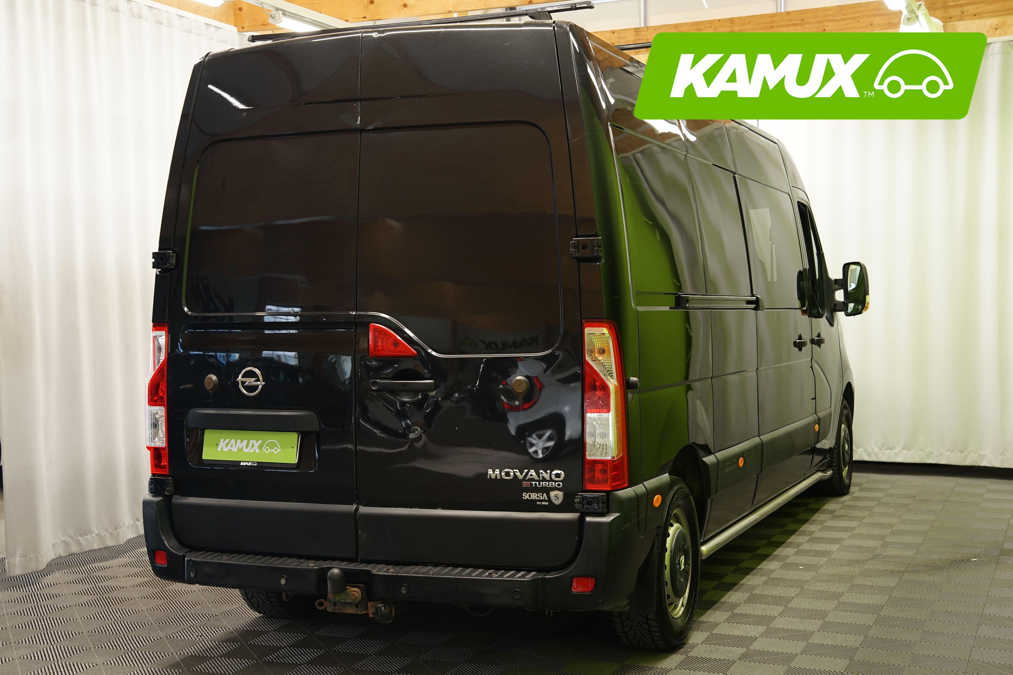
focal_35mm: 48
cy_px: 338
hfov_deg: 41.1
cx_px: 506
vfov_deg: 28.1
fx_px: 1351
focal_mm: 48
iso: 500
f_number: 6.3
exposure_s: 1/10
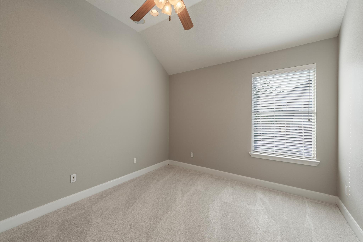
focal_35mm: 14
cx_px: 182
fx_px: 141
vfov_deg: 81.2
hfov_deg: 104.2
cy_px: 121
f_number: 8
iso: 400
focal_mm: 14
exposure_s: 1/40
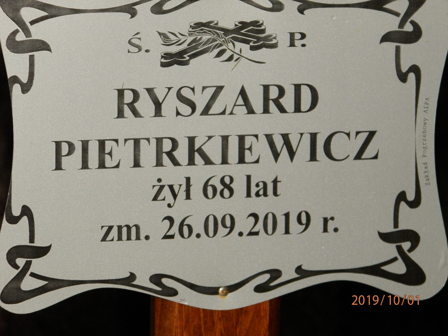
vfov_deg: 5.3
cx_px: 224
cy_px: 168
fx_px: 3637
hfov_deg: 7.0
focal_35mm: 281
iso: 320
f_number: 5.6
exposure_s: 1/200
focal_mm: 50.2
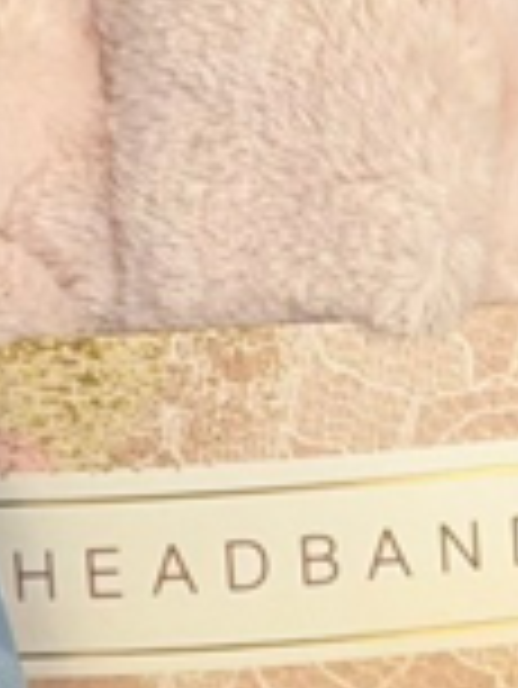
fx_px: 7512
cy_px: 544
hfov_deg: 3.9
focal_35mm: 377
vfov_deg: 5.2
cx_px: 788
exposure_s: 1/60
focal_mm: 6.76
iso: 250
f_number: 1.78
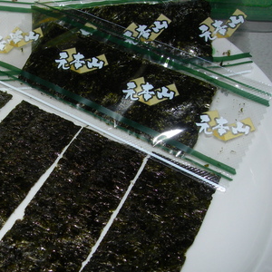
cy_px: 165
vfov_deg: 30.5
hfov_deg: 29.9
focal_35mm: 56
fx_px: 498
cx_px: 56
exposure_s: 1/60.1
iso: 50
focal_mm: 7.8
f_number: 4.8
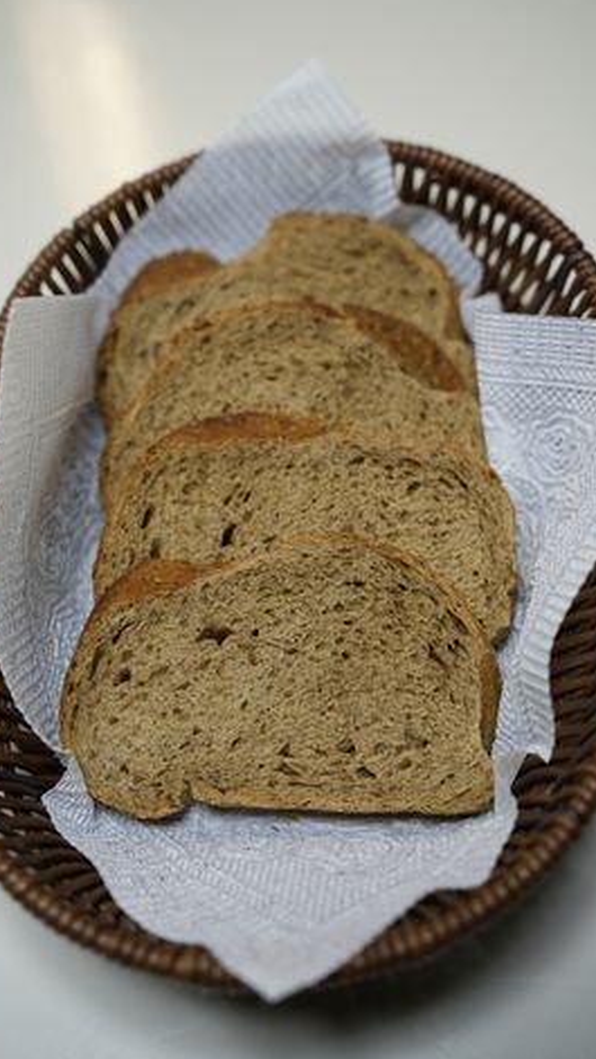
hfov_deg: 24.9
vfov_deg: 42.9
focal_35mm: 48
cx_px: 292
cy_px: 526
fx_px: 1348
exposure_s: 1/60
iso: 500
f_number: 4
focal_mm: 45
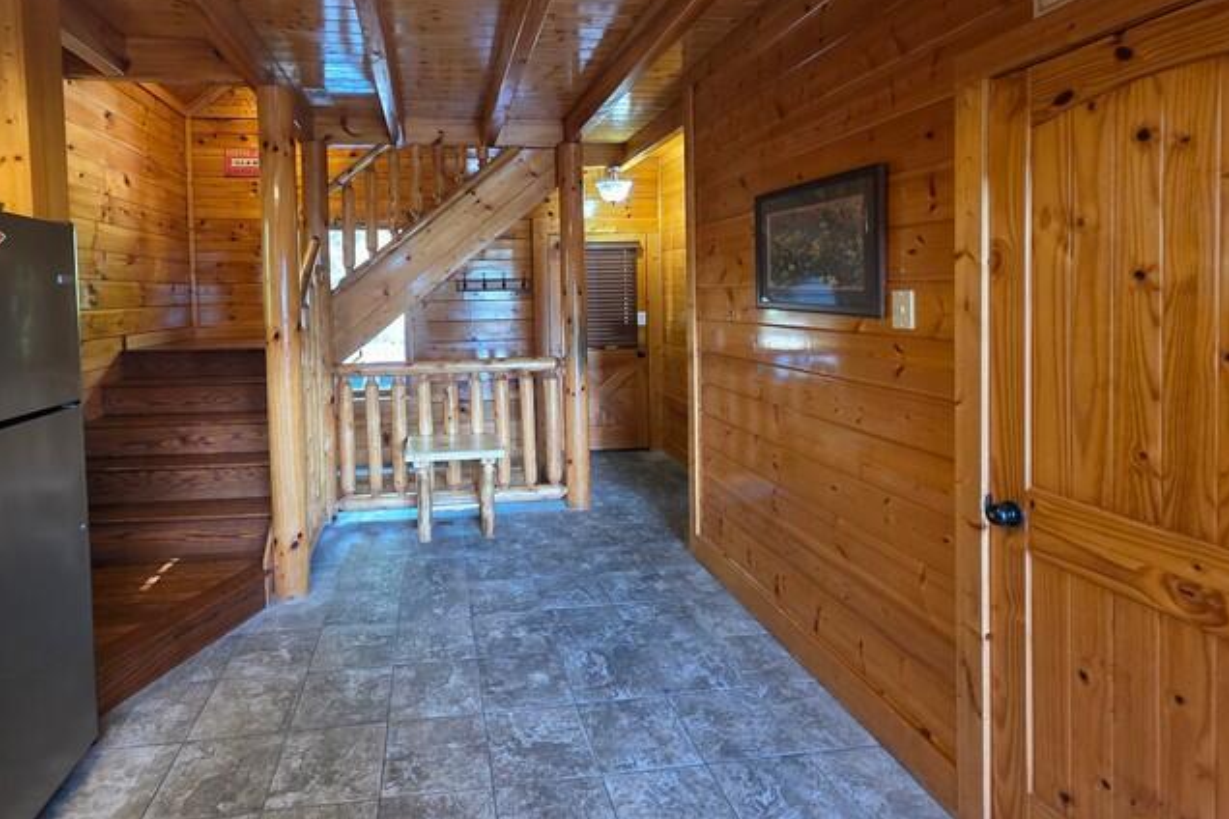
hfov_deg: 92.4
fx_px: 580
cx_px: 510
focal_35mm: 17
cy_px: 319
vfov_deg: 69.6
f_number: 1.9
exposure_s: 1/60
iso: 800
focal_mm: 2.2
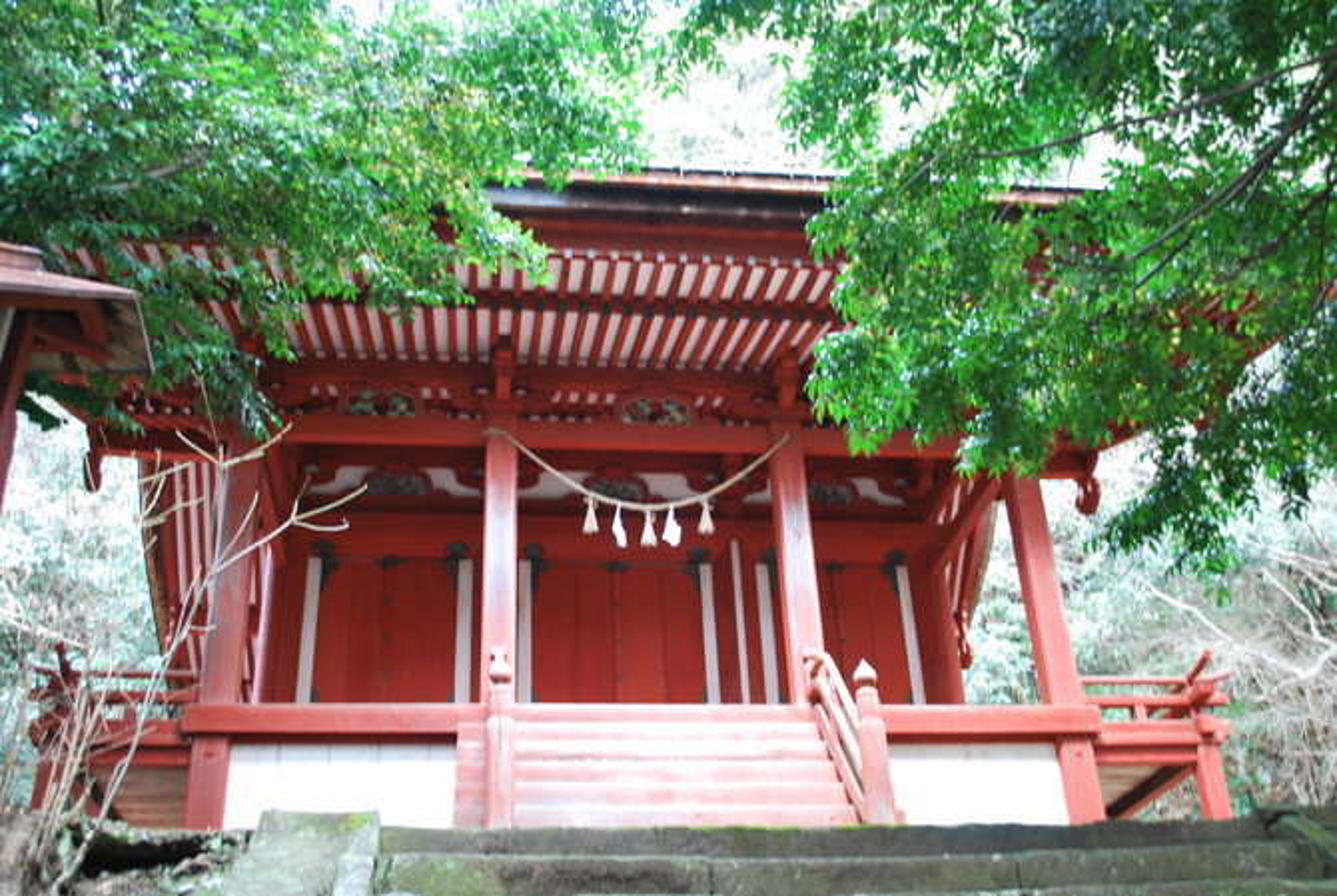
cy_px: 448
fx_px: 1339
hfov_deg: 53.1
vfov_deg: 37.0
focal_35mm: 36
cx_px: 668
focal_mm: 24
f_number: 4.2
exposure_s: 1/15
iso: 400
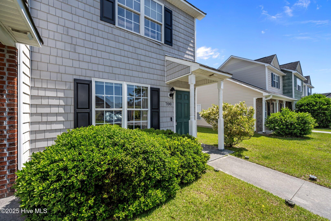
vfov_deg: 81.2
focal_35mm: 14
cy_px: 110
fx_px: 129
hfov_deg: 104.3
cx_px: 166
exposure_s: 1/160
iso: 64
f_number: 7.1
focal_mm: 14
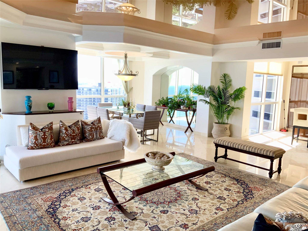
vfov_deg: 48.2
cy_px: 116
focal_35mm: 29
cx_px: 154
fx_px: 258
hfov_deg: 61.7
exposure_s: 1/120
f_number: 1.8
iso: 25
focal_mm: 3
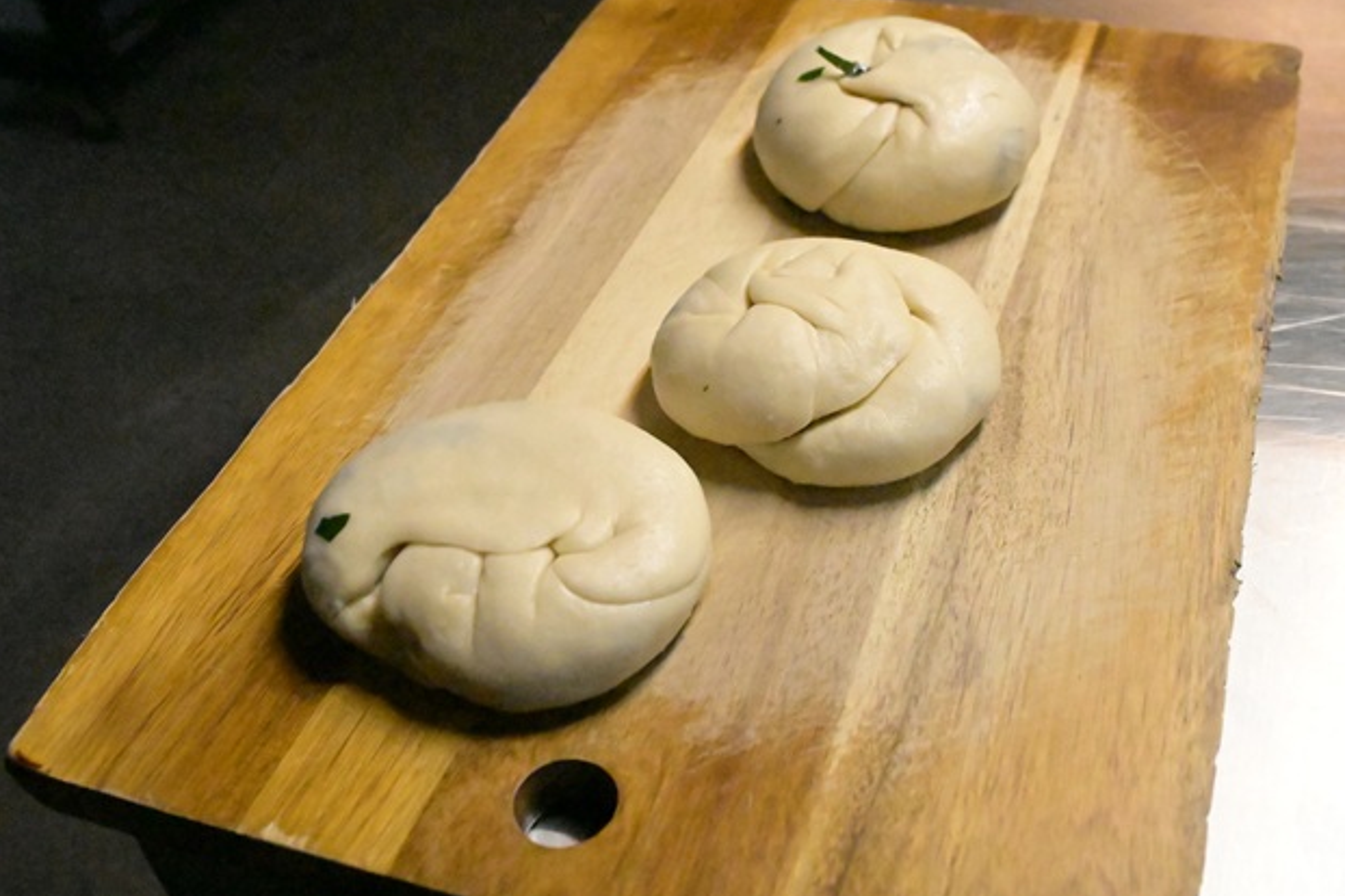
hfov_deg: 48.3
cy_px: 400
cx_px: 762
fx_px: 1494
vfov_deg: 33.4
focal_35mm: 40
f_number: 7.1
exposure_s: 1/5000
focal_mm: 35
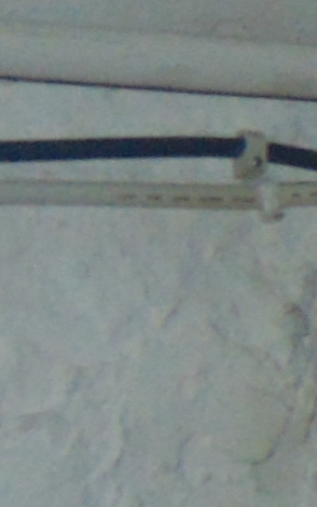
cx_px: 1845
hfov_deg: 2.9
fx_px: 5678
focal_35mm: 411
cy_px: 8
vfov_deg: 5.1
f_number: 3.5
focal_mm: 9
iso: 200
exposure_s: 1/60
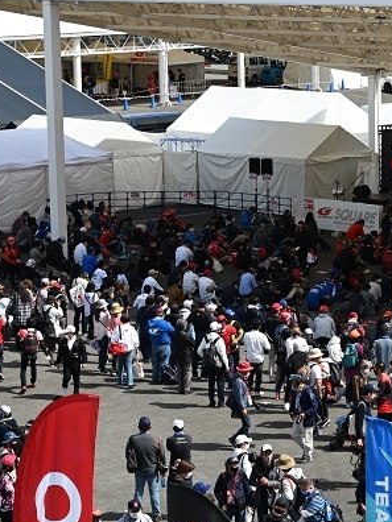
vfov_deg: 15.4
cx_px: 426
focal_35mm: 128
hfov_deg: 11.4
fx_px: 1933
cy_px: 228
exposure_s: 1/200
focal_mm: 66
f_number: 8
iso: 100
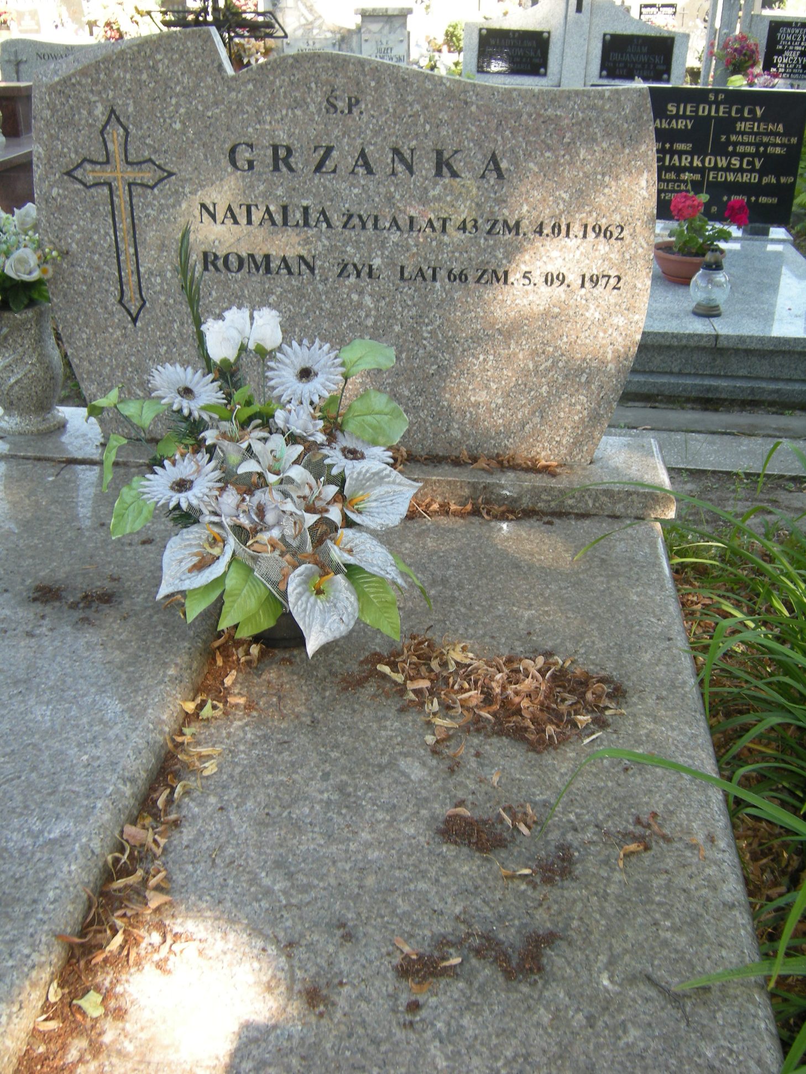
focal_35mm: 31
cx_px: 403
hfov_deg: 45.4
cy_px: 537
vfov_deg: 58.4
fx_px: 962
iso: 64
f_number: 2.9
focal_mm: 5.3
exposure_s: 1/62
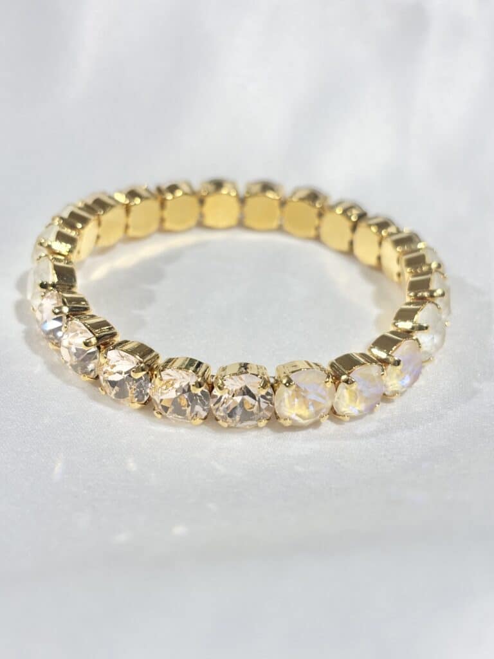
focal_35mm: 52
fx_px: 989
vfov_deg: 36.8
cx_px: 247
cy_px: 330
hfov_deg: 28.0
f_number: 1.6
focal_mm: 5.96
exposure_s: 1/284
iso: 32
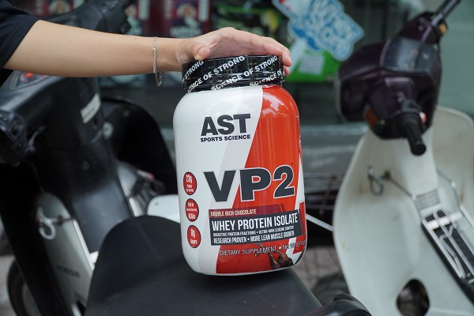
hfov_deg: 32.6
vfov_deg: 22.1
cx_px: 237
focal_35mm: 62
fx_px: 810
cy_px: 158
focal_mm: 41
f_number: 4
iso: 500
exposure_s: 1/400
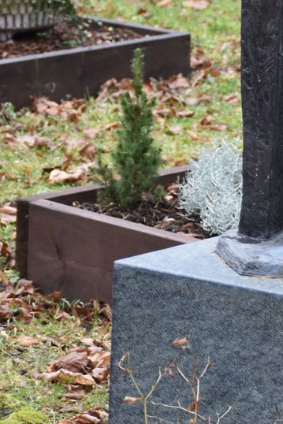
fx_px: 3075
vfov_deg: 7.9
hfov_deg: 5.3
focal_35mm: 261
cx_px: 254
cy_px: 103
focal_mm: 52
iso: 400
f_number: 4.8
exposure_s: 1/80
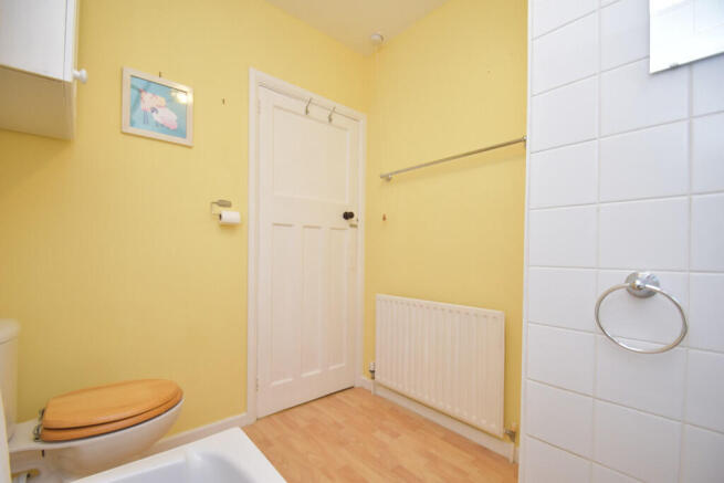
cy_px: 242
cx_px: 362
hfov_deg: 100.4
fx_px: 302
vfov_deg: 77.4
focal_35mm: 15
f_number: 4
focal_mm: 10
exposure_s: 1/60
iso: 450
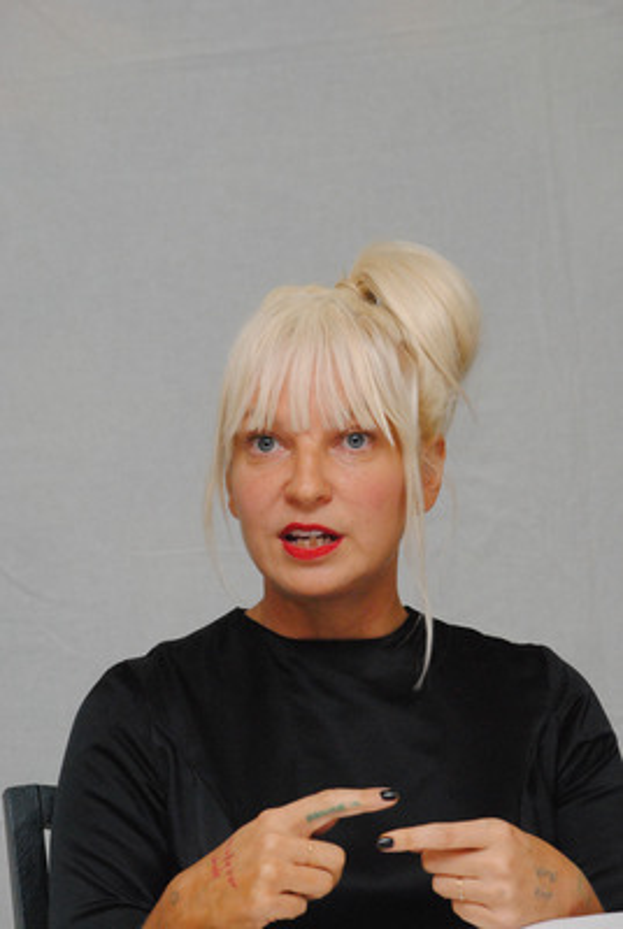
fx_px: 3880
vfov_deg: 13.7
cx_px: 312
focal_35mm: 150
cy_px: 464
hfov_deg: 9.2
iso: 1600
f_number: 9
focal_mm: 100
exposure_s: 1/160
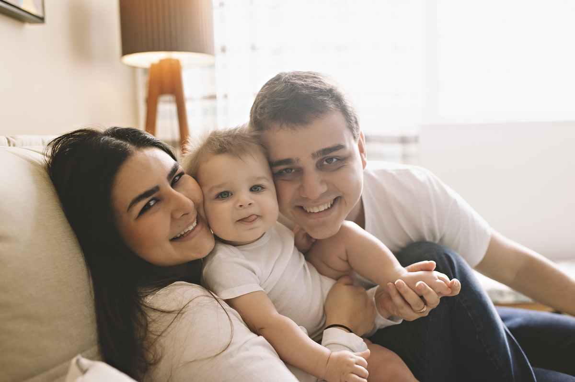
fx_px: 559
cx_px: 288
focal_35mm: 35
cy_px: 191
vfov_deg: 37.8
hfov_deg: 54.5
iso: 500
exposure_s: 1/160
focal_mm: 35
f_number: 2.8
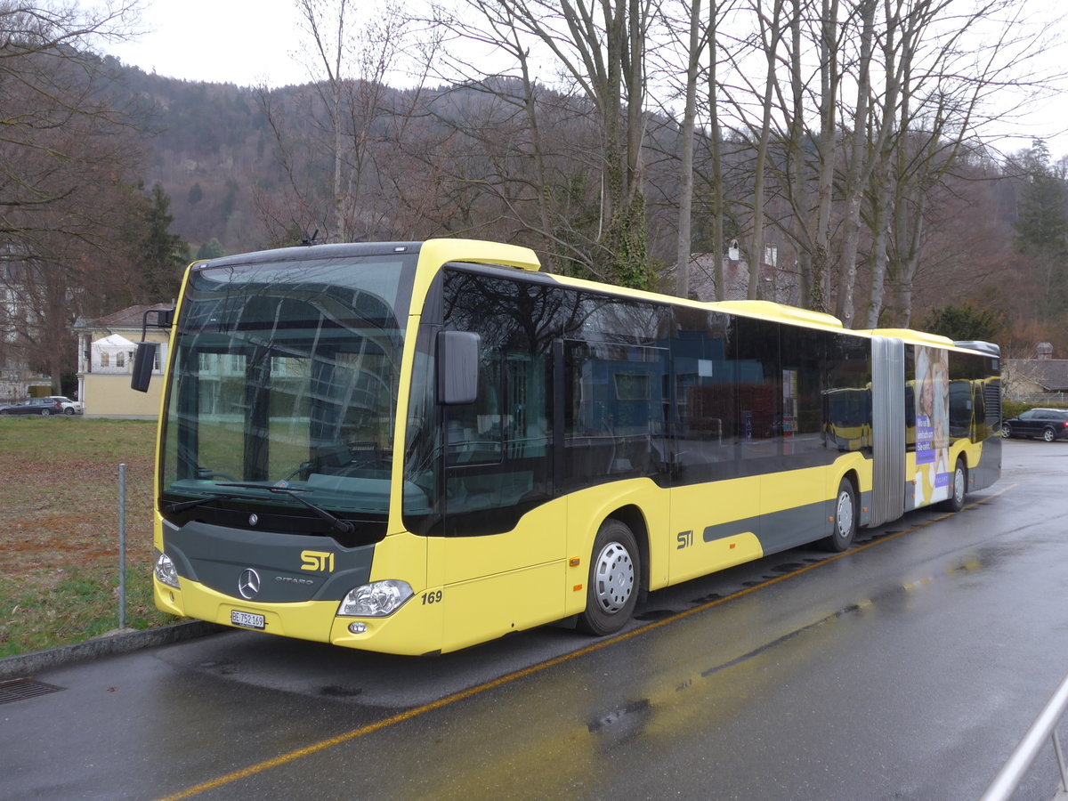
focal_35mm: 36
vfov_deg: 39.7
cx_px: 534
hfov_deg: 51.4
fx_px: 1111
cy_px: 400
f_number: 2.4
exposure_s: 1/125
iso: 80
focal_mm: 7.5
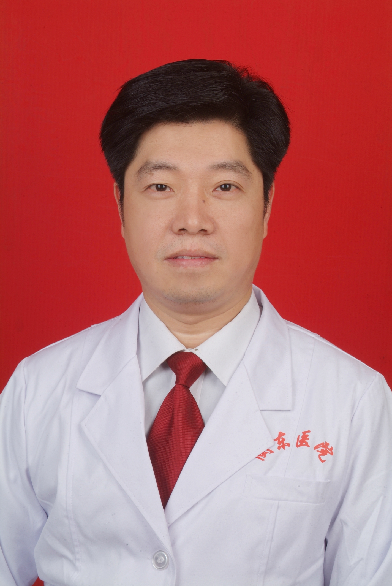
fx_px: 1710
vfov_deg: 19.4
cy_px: 293
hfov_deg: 13.1
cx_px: 196
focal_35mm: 105
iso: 100
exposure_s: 1/90
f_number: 16
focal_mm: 70
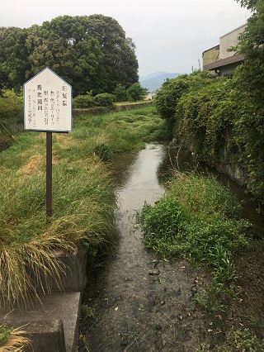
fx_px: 295
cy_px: 176
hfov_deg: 48.3
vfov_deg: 61.6
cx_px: 132
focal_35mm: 29
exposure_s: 1/452
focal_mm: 4.15
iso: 25
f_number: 2.2
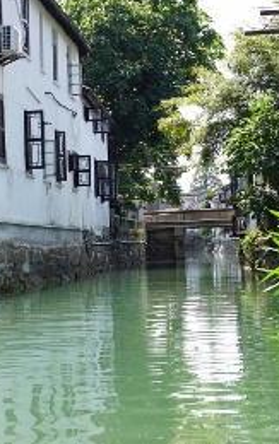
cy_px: 219
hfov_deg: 13.7
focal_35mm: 94
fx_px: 1141
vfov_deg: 22.1
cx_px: -26
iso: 100
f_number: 7.1
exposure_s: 1/125
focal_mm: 40
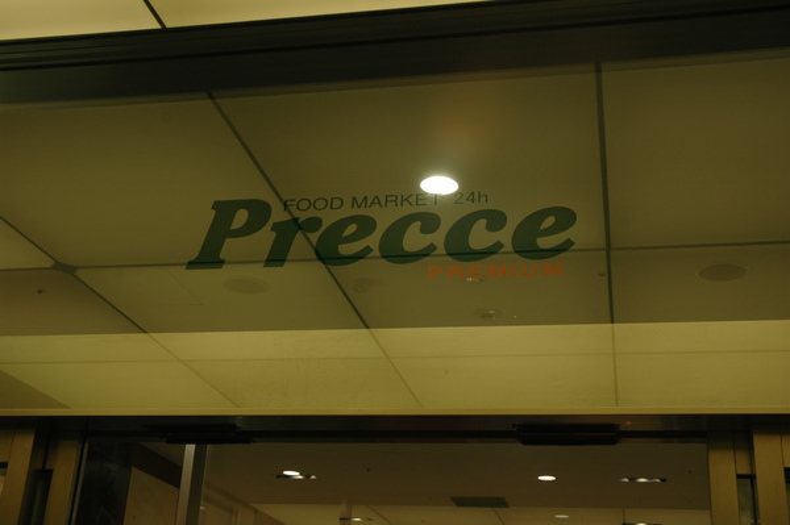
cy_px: 262
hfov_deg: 38.9
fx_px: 1118
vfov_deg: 26.4
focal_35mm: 51
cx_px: 395
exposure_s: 1/125
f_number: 5.6
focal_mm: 34
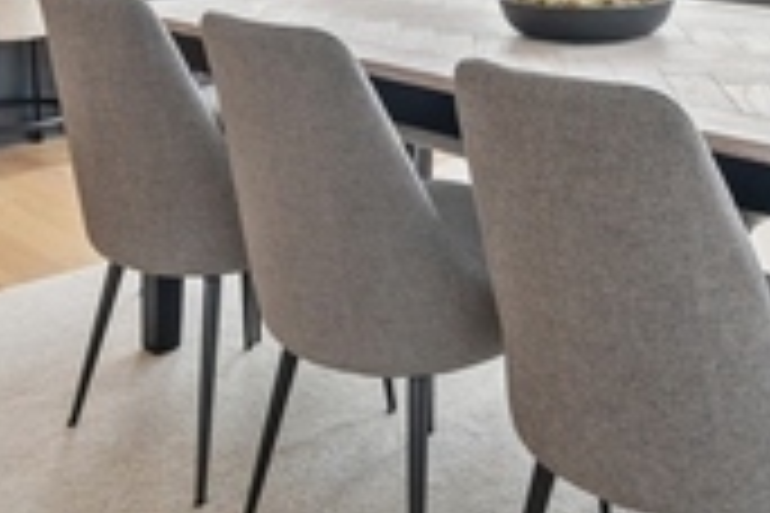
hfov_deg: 34.3
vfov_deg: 21.0
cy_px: -180
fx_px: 1238
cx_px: 495
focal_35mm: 58
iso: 200
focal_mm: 15.5
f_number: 9.5
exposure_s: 1/45
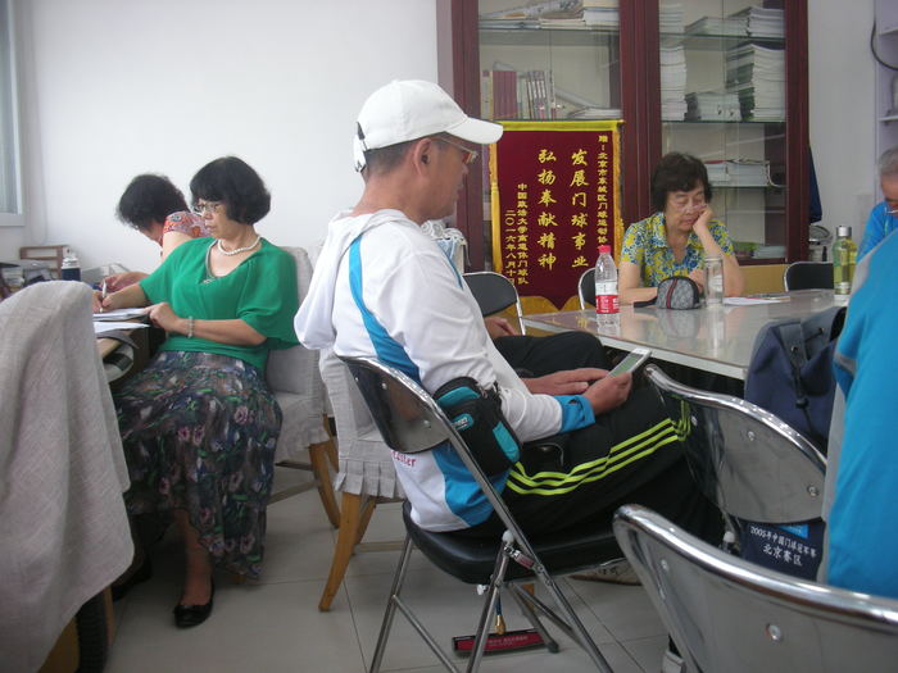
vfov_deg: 40.7
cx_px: 449
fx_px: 908
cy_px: 336
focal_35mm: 35
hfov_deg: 52.6
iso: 50
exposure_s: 1/31.7
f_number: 2.8
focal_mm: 5.8
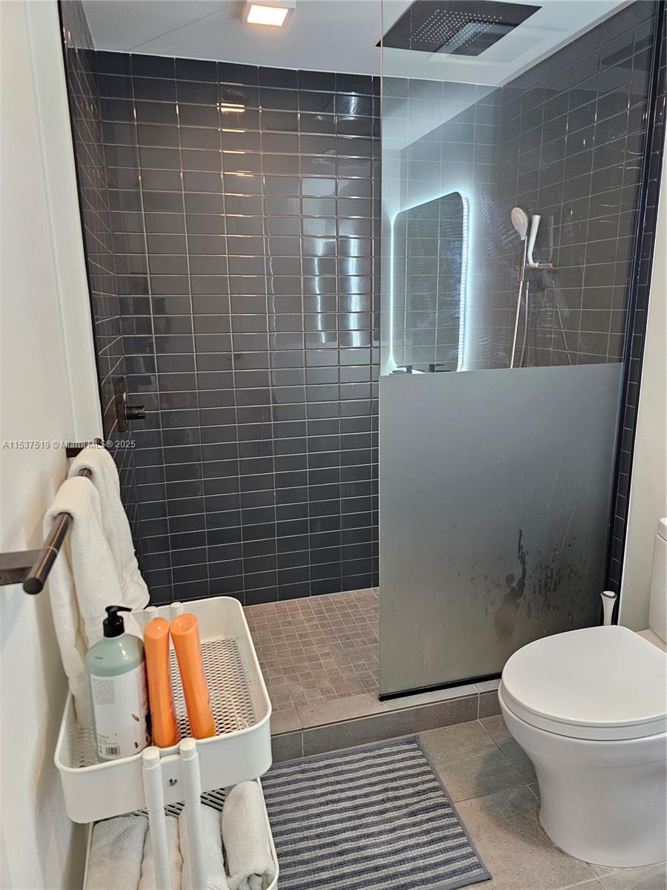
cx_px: 334
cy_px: 445
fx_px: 591
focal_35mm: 23
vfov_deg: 73.9
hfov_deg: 58.9
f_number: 1.7
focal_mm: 6.3
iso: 320
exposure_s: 1/120
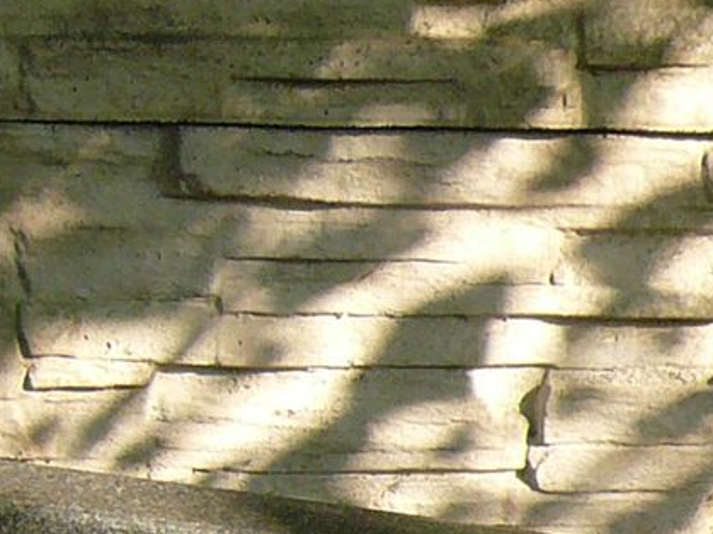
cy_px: 931
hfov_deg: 11.4
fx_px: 3542
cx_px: 39
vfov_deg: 8.3
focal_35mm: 172
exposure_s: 1/250
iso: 100
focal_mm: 5.2
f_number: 2.9
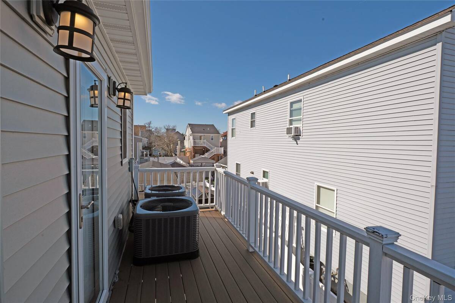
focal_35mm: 18
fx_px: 227
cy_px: 152
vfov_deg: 67.3
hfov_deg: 90.0
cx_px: 228
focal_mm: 18
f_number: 13
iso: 400
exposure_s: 1/640
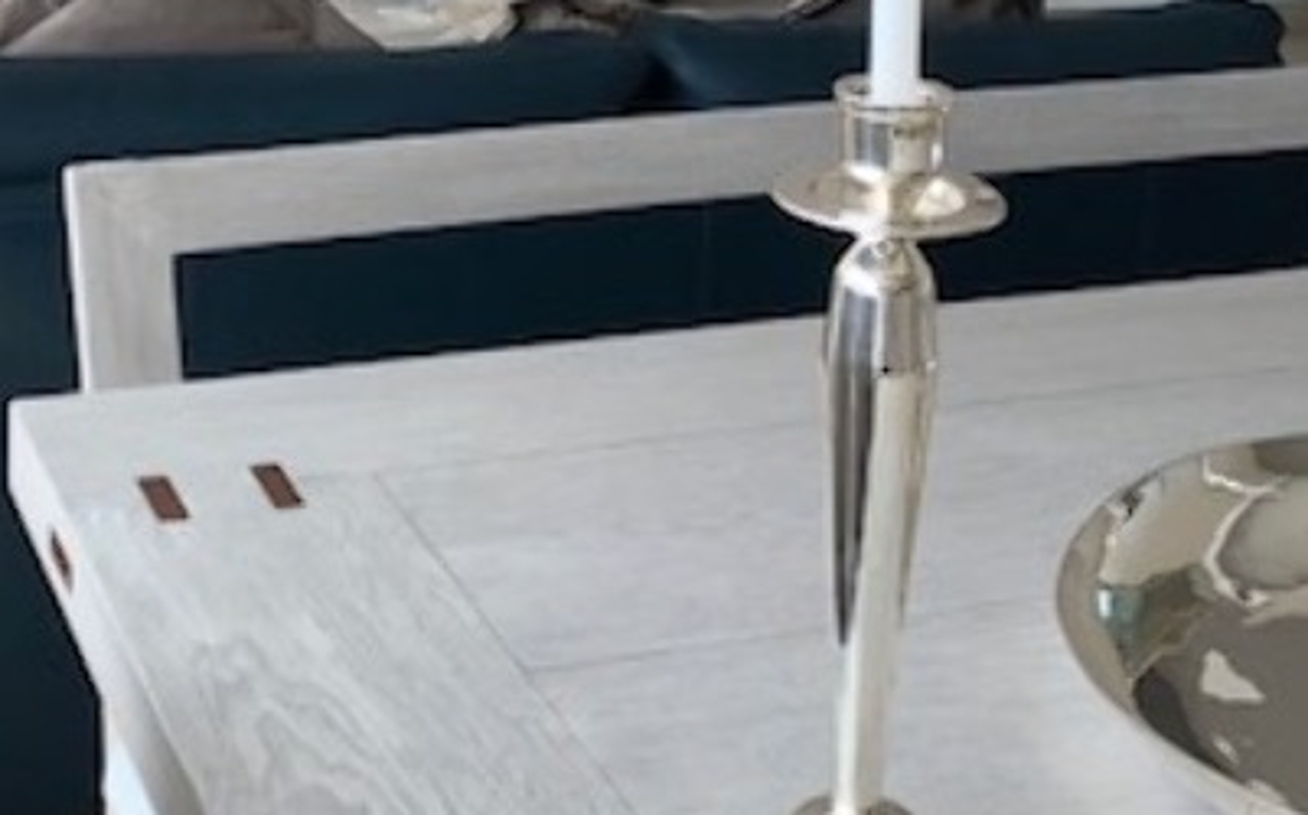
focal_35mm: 79
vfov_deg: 15.6
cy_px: -274
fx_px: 2814
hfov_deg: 26.2
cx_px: 682
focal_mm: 3.99
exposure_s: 1/120
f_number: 1.8
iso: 25
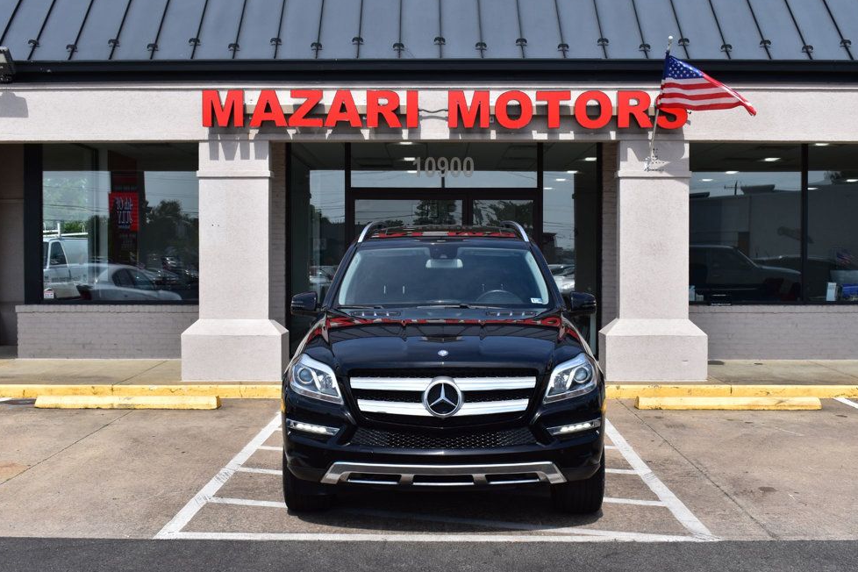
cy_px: 288
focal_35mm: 46
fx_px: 1085
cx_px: 430
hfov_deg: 43.2
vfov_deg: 29.5
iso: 320
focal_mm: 29
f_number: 11
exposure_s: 1/500
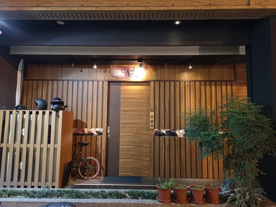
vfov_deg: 51.4
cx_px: 138
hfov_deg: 65.3
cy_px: 104
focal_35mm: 27
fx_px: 215
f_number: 1.8
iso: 640
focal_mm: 3.95
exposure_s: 1/17.1
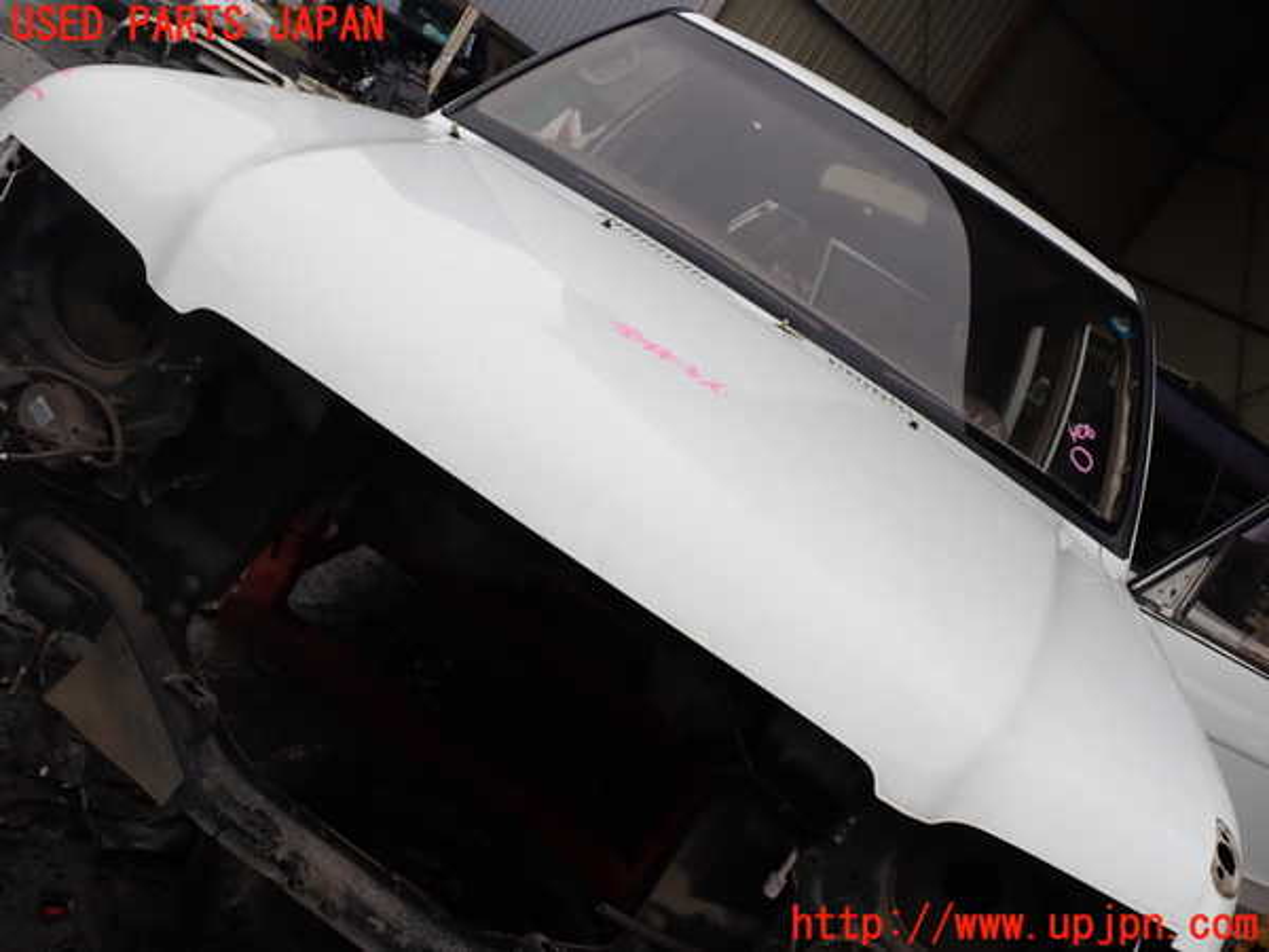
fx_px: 1100
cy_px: 476
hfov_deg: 60.0
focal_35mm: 30
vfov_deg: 46.8
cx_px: 634
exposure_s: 1/500
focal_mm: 5.4
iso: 100
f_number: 3.2
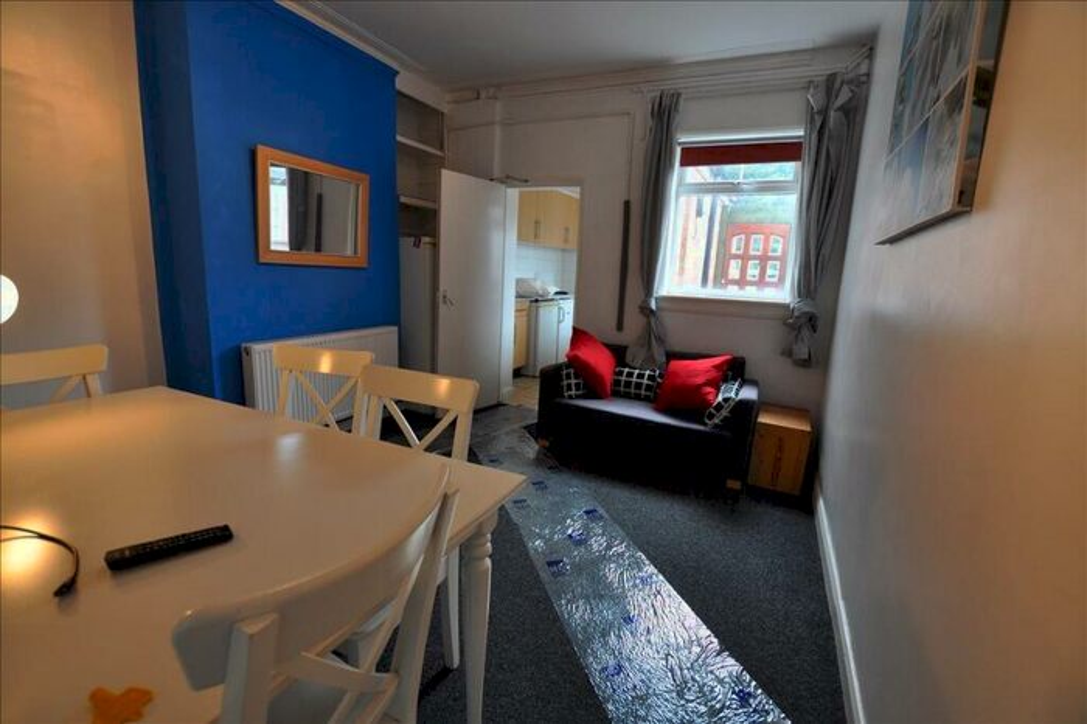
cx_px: 544
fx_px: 453
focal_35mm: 15
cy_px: 362
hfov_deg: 100.4
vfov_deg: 77.3
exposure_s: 1/60
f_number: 4
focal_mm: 10
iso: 400
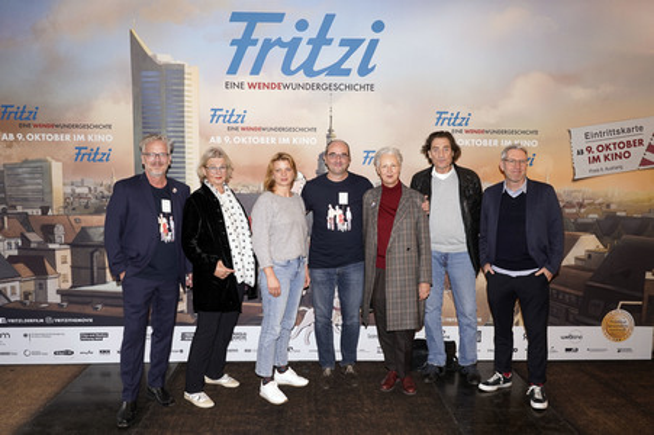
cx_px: 327
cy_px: 218
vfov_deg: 43.5
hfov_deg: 62.0
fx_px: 545
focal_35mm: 30
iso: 640
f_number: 5.6
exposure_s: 1/60
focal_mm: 30
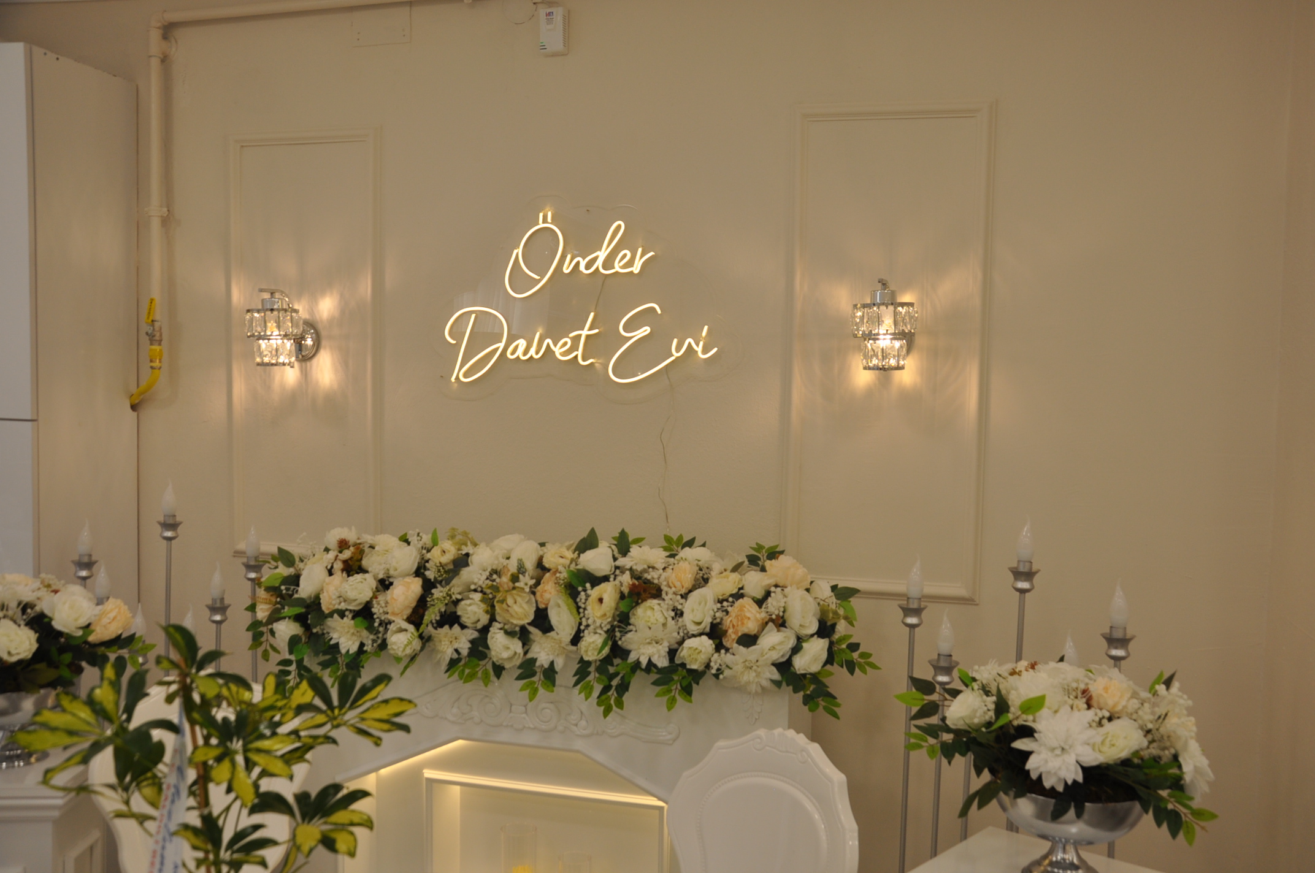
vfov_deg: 39.9
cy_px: 436
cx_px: 658
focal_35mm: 33
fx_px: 1204
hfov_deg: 57.3
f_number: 5.6
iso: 220
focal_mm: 22
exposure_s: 1/125
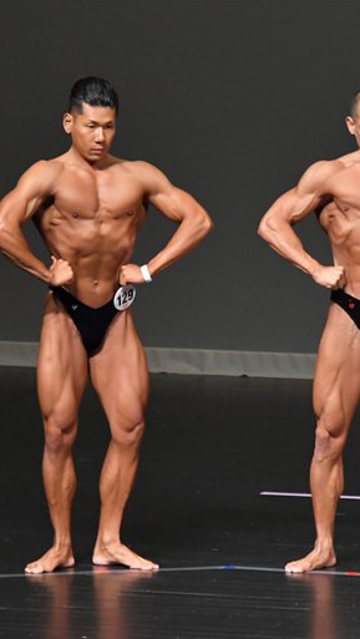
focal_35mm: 498
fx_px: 8441
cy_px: 319
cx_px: 246
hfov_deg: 2.4
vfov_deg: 4.3
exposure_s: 1/400
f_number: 5.6
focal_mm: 210
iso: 5000
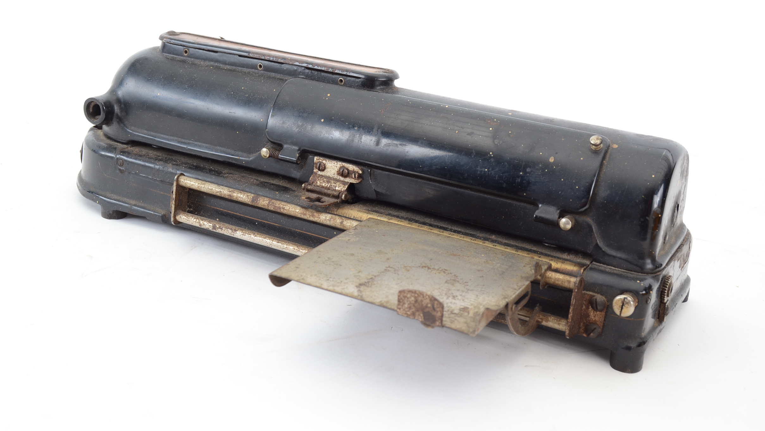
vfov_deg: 24.1
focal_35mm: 50
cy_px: 176
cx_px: 385
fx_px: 1005
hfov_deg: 41.7
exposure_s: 1/160
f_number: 7.1
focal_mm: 31
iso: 250
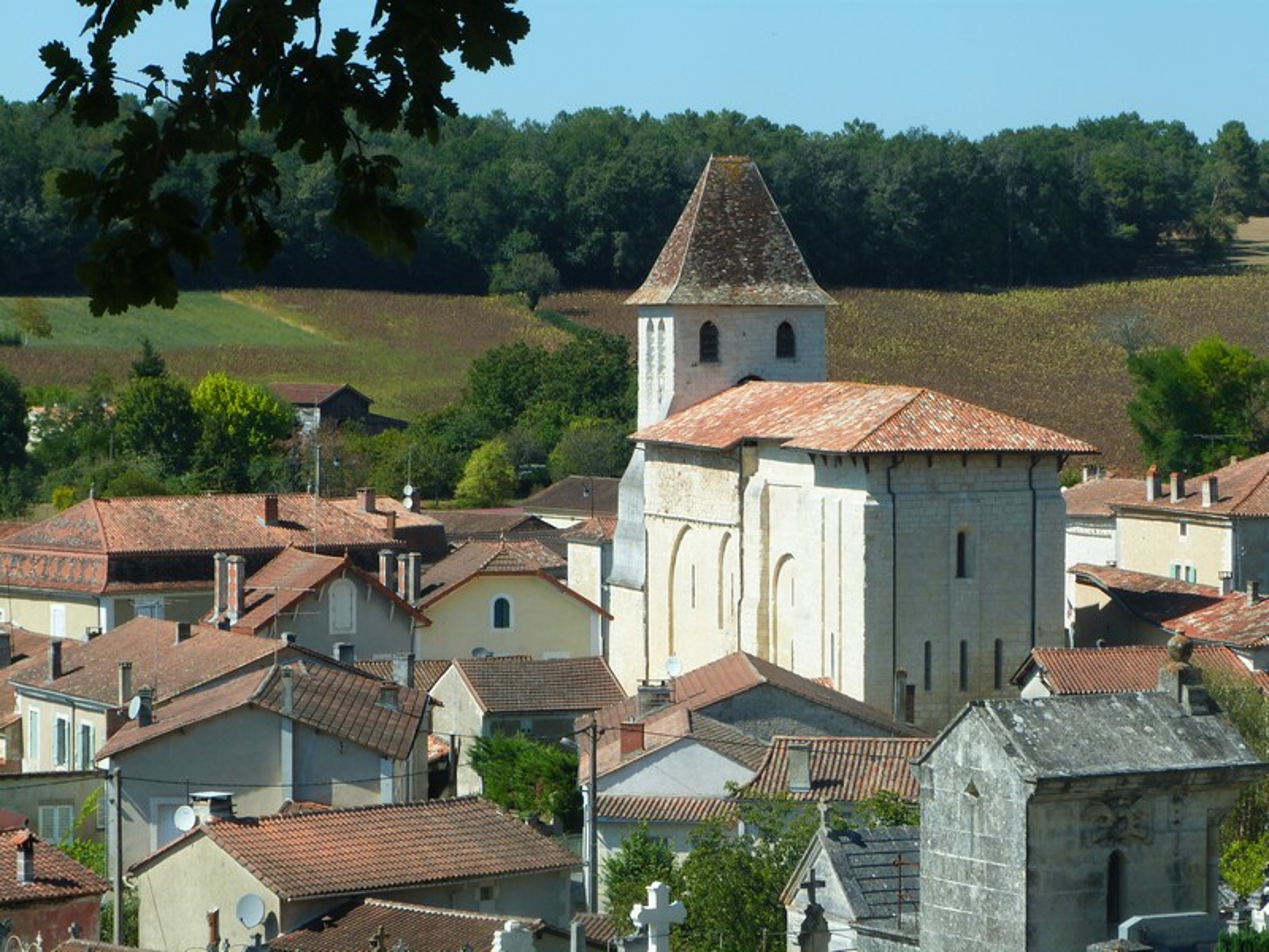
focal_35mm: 126
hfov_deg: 15.6
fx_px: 4619
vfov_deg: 11.8
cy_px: 476
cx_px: 634
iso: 100
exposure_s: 1/250
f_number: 5.6
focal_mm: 22.7
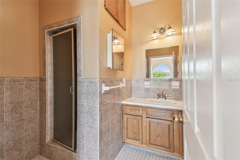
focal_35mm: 15
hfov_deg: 100.4
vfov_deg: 77.3
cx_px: 120
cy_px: 80
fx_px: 100
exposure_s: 1/13
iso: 100
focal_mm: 10
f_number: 7.1
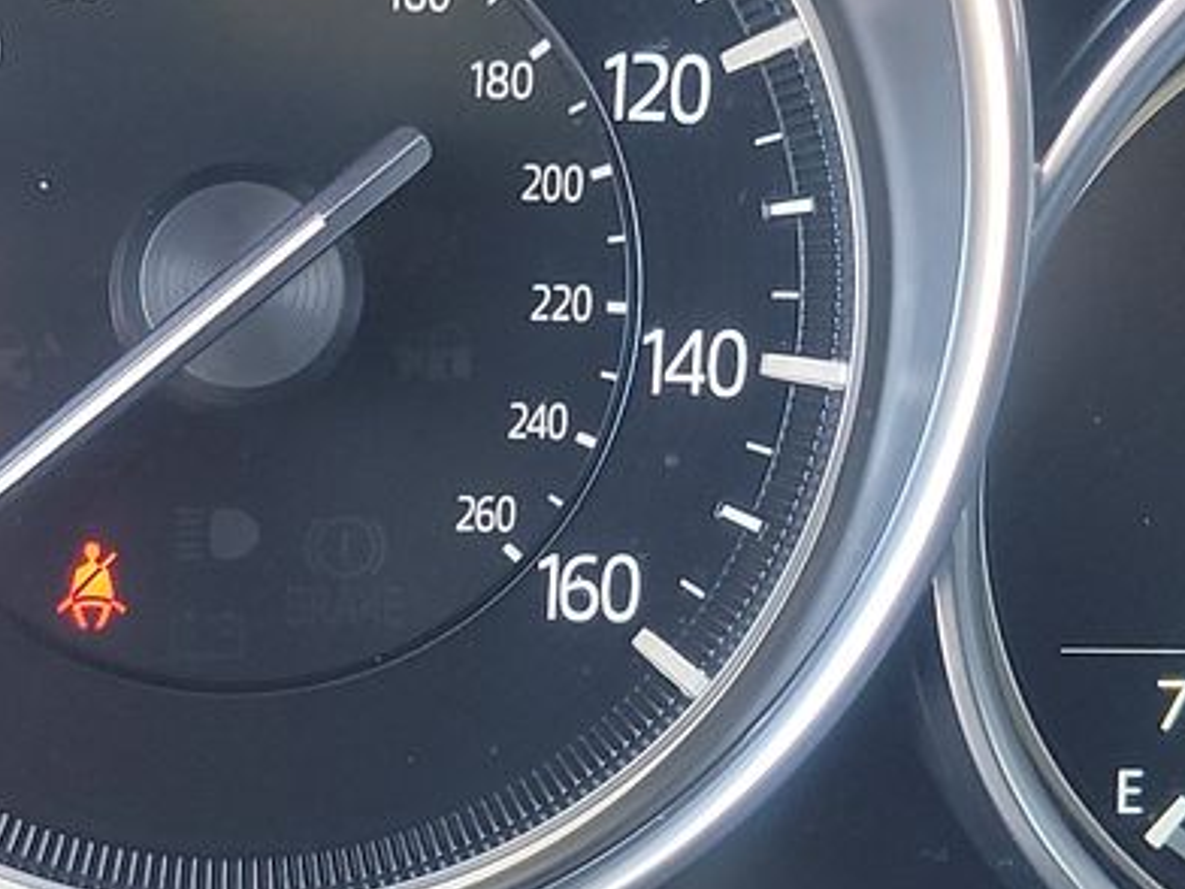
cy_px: 599
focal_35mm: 98
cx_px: 336
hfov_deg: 19.9
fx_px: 3355
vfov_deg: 15.1
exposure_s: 1/59
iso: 170
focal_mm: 6.7
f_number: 1.8
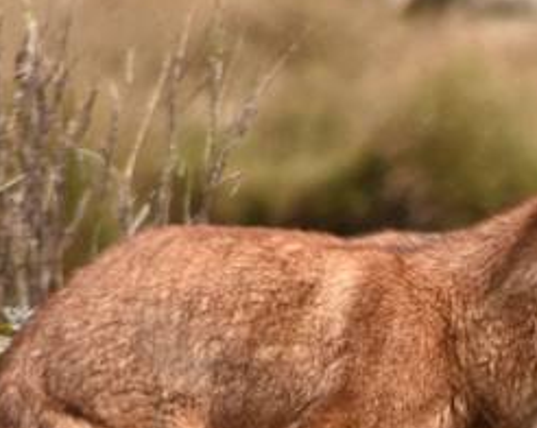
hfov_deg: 0.7
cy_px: 335
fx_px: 43669
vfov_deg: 0.6
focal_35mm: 2752
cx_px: 712
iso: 500
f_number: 8
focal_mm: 300
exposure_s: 1/1000
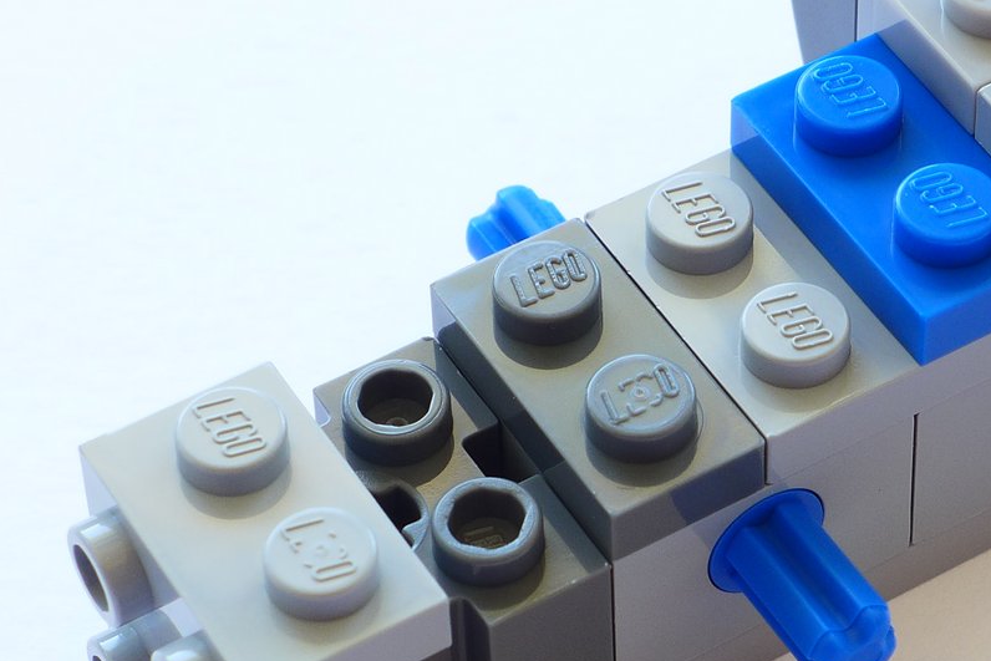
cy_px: 285
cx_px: 715
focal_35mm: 166
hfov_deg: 12.3
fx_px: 4570
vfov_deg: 8.3
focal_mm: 13.7
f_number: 4
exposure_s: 1/25
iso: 80
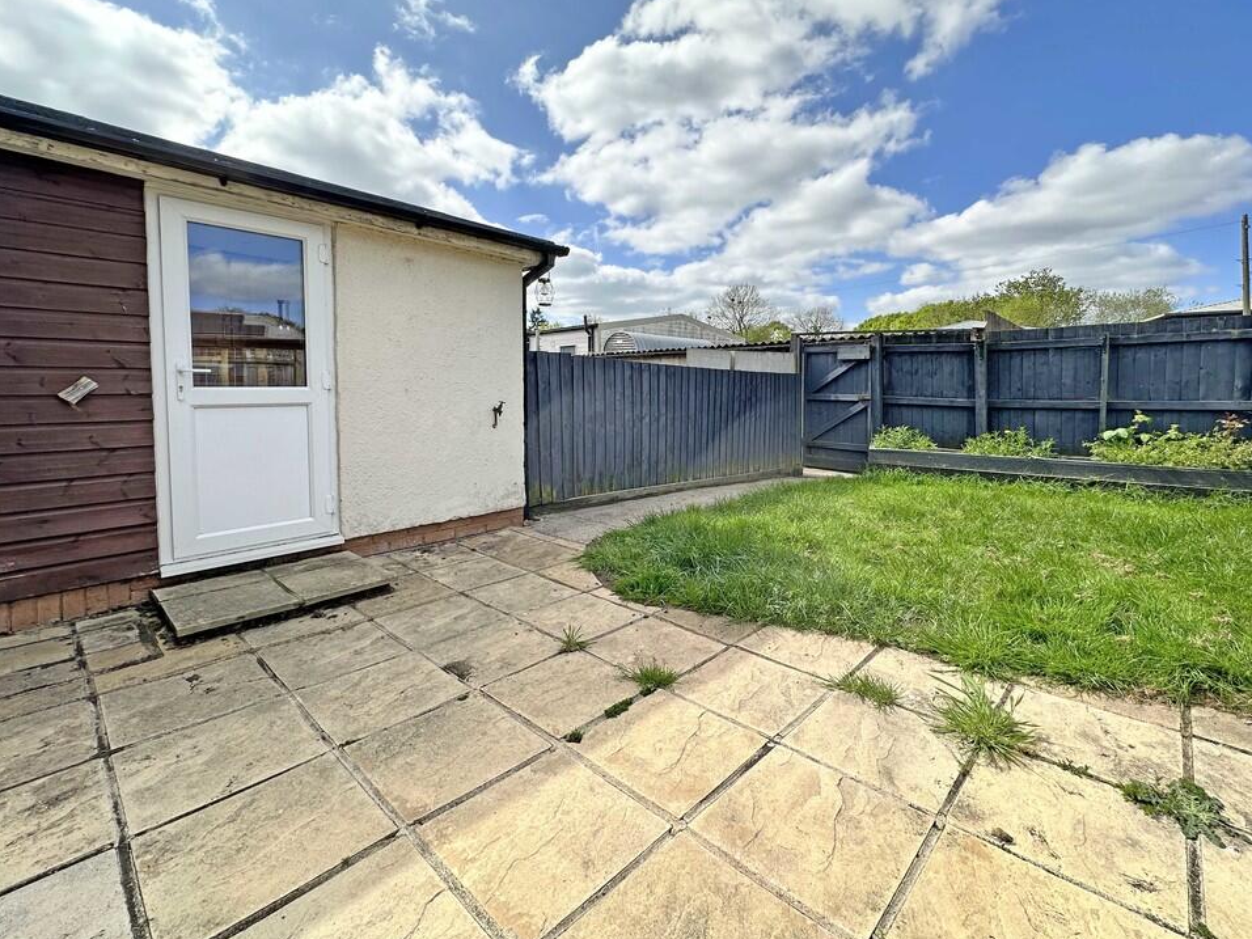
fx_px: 543
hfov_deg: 98.1
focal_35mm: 15
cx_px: 644
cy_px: 474
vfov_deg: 81.7
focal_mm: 2.22
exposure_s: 1/1221
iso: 50
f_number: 2.2
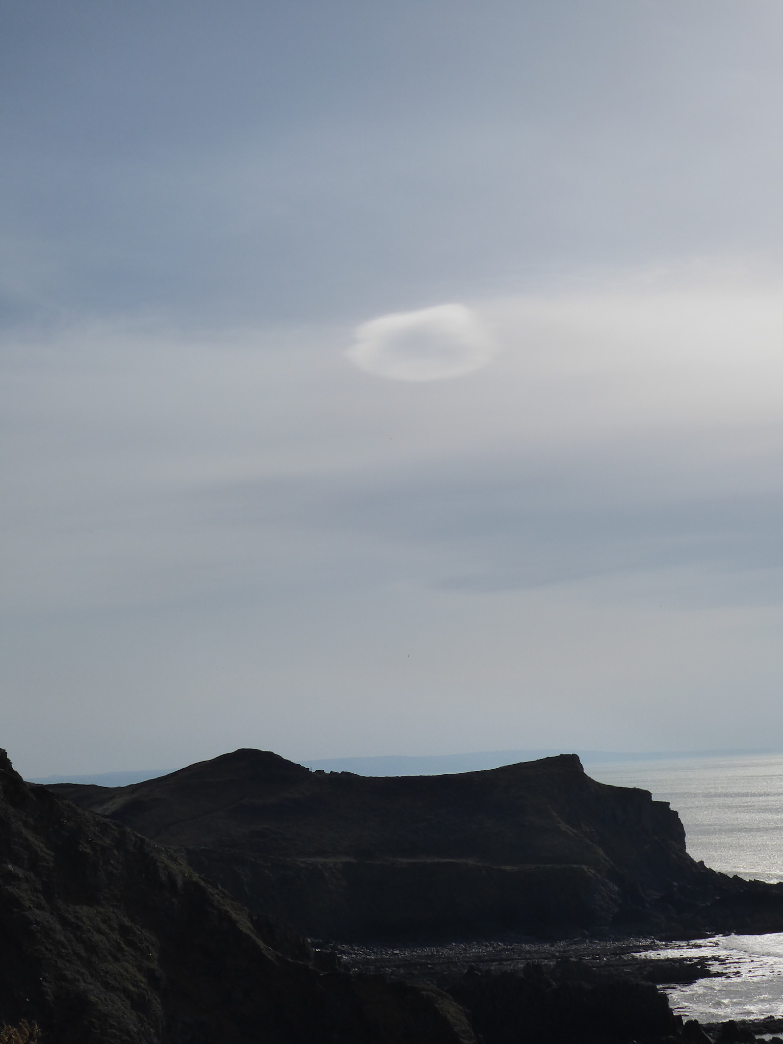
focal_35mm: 57
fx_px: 1719
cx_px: 392
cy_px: 522
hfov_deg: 25.7
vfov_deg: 33.8
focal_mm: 9.6
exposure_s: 1/2000
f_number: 4.5
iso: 125
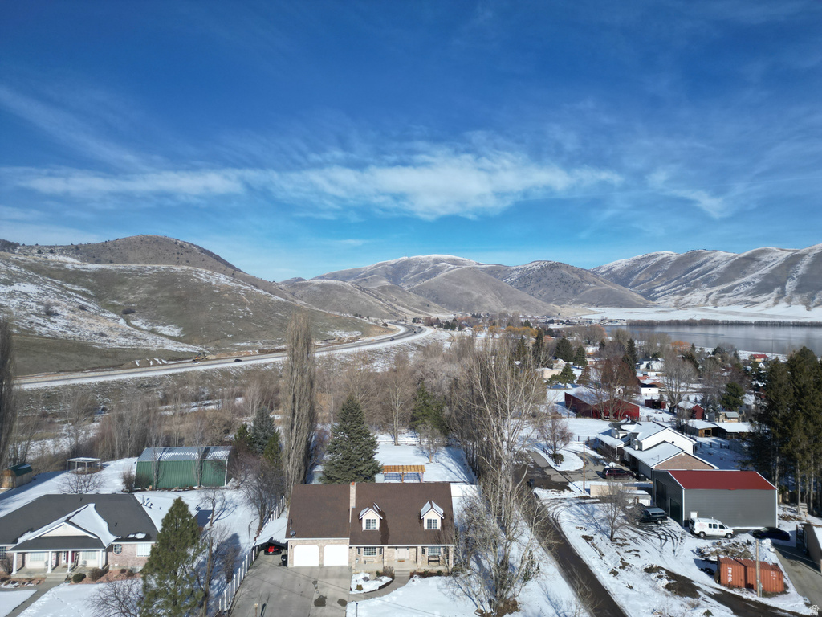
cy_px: 308
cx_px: 411
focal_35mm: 24
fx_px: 570
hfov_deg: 71.6
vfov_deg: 56.8
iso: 100
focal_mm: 6.72
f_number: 1.7
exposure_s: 1/4000
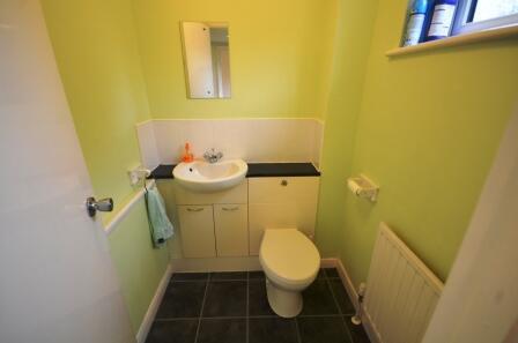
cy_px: 172
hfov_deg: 95.1
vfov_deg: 71.8
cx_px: 259
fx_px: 237
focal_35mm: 16
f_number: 4.2
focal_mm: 11
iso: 640
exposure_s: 1/60
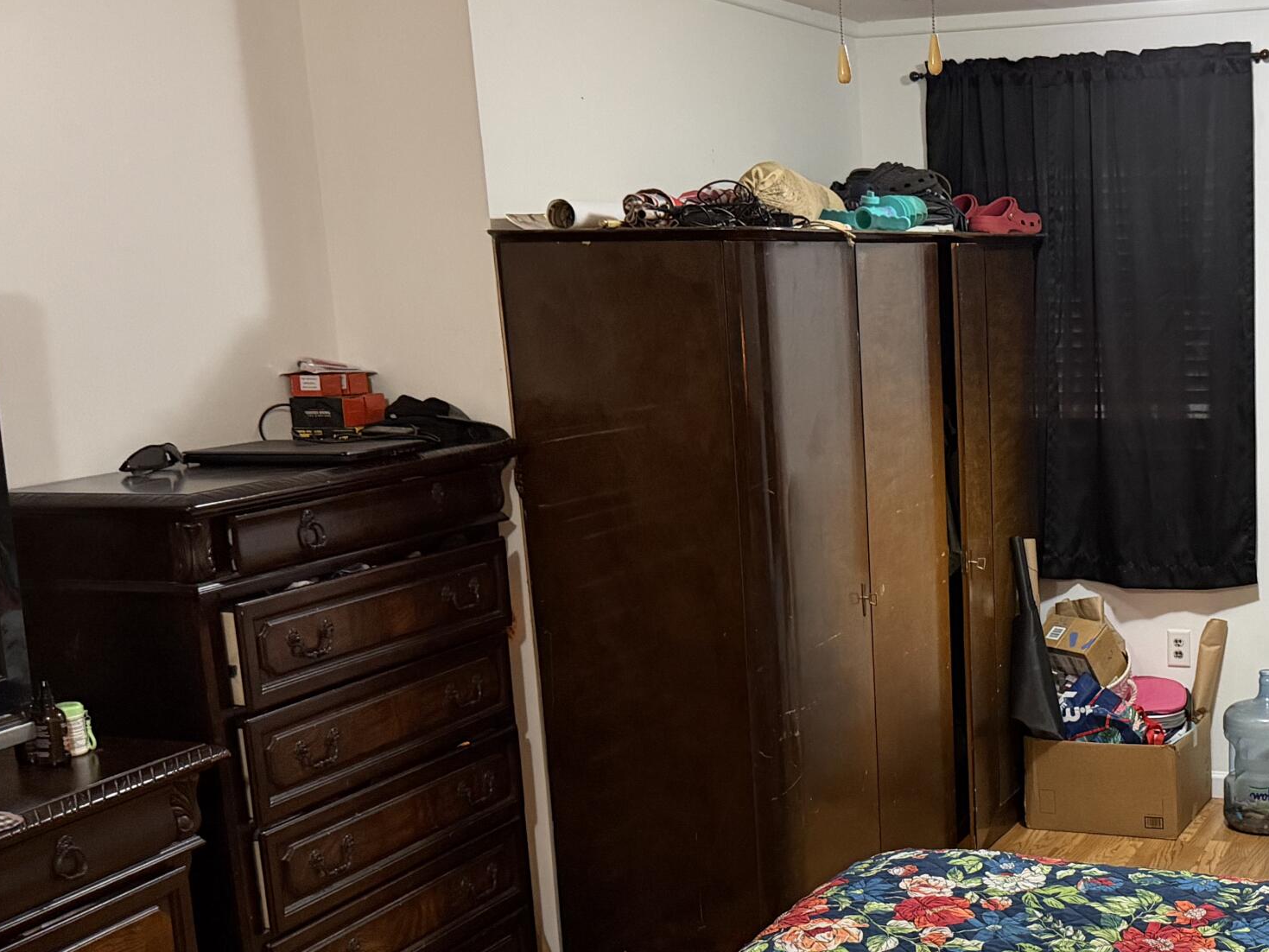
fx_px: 1796
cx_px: 1039
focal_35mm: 49
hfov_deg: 37.3
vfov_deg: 29.3
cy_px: 680
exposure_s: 1/40
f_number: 1.78
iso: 800
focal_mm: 6.76
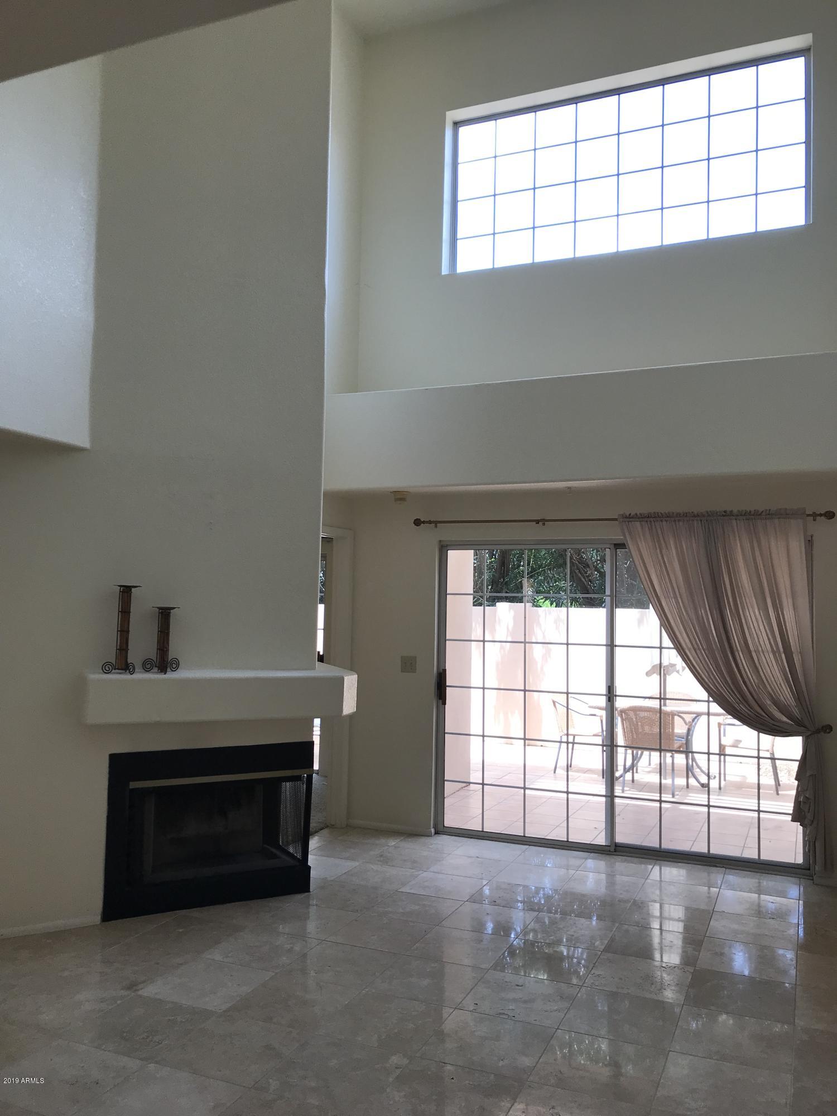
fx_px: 903
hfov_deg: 49.7
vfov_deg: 63.4
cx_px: 418
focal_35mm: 28
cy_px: 558
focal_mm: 3.99
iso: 20
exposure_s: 1/123
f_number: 1.8
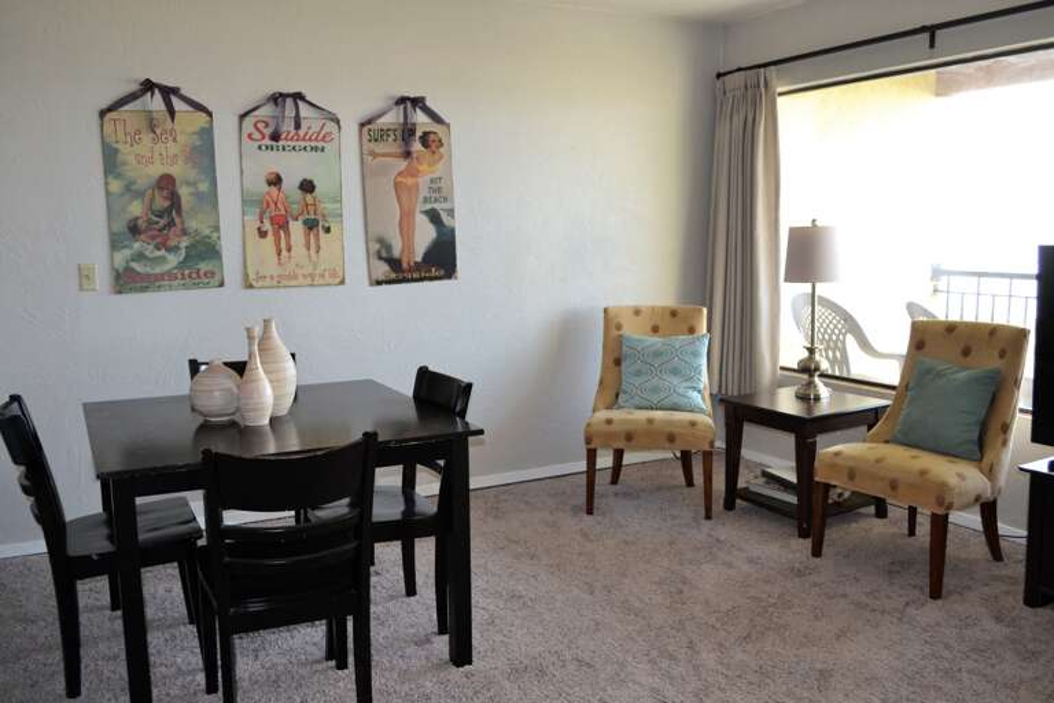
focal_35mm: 30
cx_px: 527
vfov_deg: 43.6
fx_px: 878
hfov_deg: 61.9
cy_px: 352
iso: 400
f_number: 4
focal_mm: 20
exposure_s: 1/100
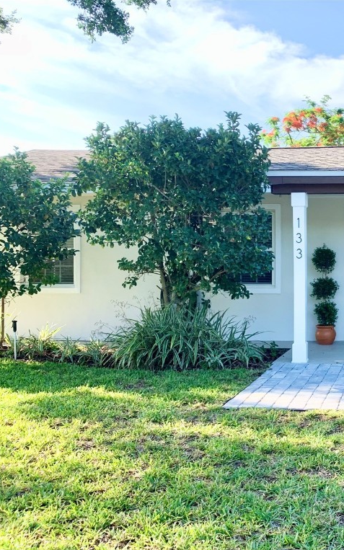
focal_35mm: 37
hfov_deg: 31.3
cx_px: 361
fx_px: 555
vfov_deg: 52.7
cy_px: 276
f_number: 1.8
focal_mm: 4.25
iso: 25
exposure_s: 1/326
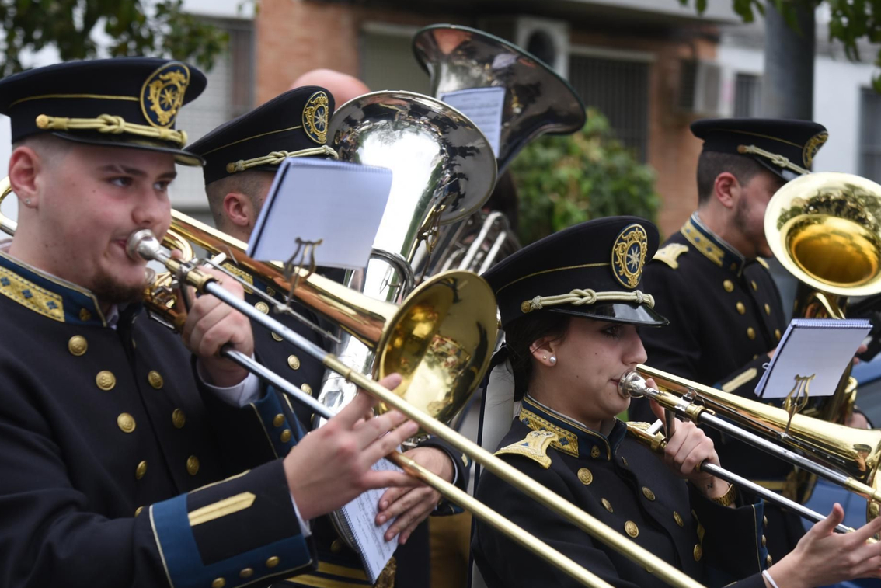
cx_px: 549
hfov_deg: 13.0
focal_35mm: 158
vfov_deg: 8.7
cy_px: 367
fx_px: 3868
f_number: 5
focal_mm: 112
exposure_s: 1/200
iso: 100
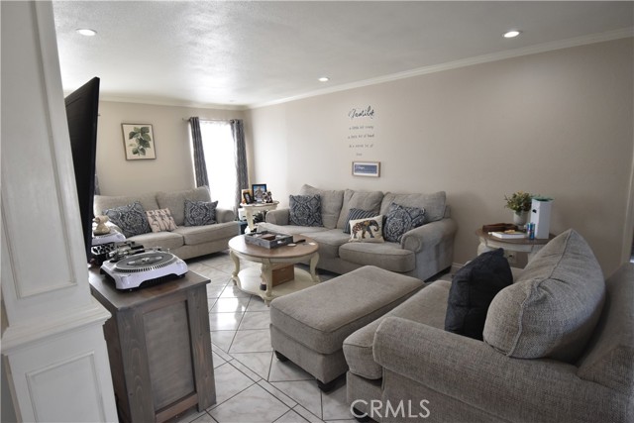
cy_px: 212
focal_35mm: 20
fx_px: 343
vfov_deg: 63.2
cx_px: 317
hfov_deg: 85.4
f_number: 3.8
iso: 800
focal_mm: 13
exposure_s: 1/250
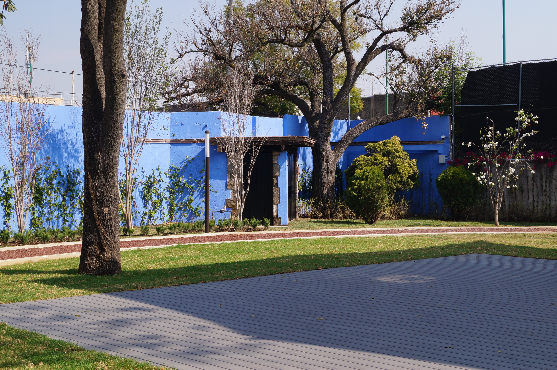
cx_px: 278
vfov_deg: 25.9
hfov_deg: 38.2
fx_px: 804
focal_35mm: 52
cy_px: 185
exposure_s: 1/100
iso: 100
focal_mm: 35
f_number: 13
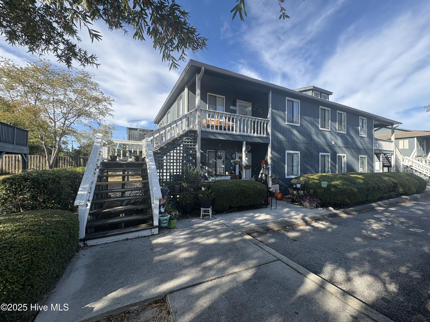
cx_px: 215
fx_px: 174
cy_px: 161
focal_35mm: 14
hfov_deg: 102.1
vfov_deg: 85.7
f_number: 2.2
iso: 64
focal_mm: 2.22
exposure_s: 1/552
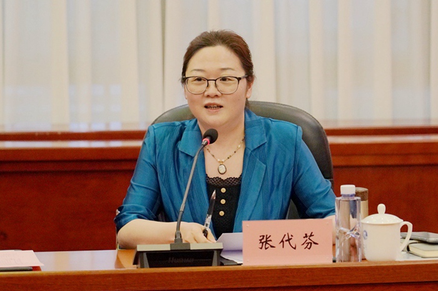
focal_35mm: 105
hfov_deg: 19.5
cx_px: 219
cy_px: 146
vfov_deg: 13.0
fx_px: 1277
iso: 4000
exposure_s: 1/200
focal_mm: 105
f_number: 4.5
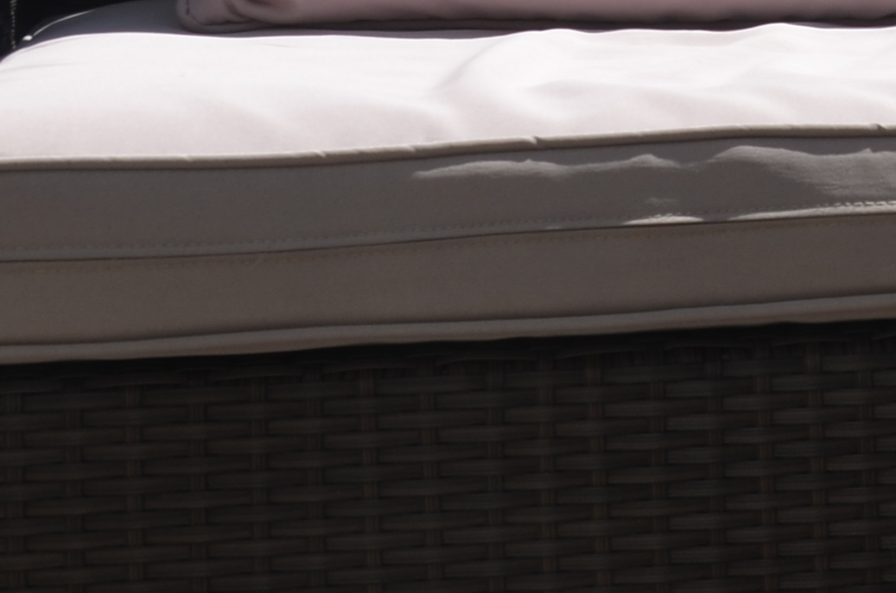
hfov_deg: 10.5
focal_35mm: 171
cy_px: -185
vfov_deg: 7.9
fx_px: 4247
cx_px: 2068
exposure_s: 1/250
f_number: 8
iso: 100
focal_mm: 24
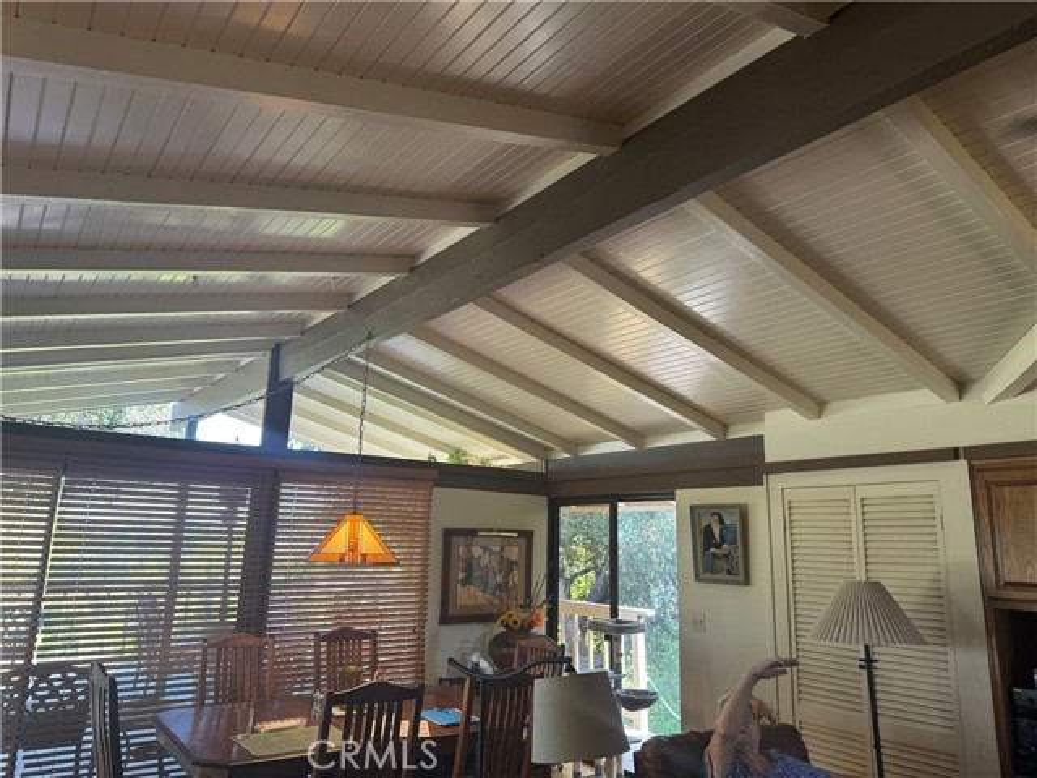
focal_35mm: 24
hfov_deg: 71.6
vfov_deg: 56.8
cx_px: 518
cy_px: 389
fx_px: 719
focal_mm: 6.76
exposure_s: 1/60
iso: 160
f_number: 1.78
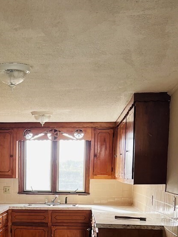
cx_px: 31
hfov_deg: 20.2
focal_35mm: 72
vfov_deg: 25.7
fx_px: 494
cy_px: 237
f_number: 1.5
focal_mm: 5.7
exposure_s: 1/121
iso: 64
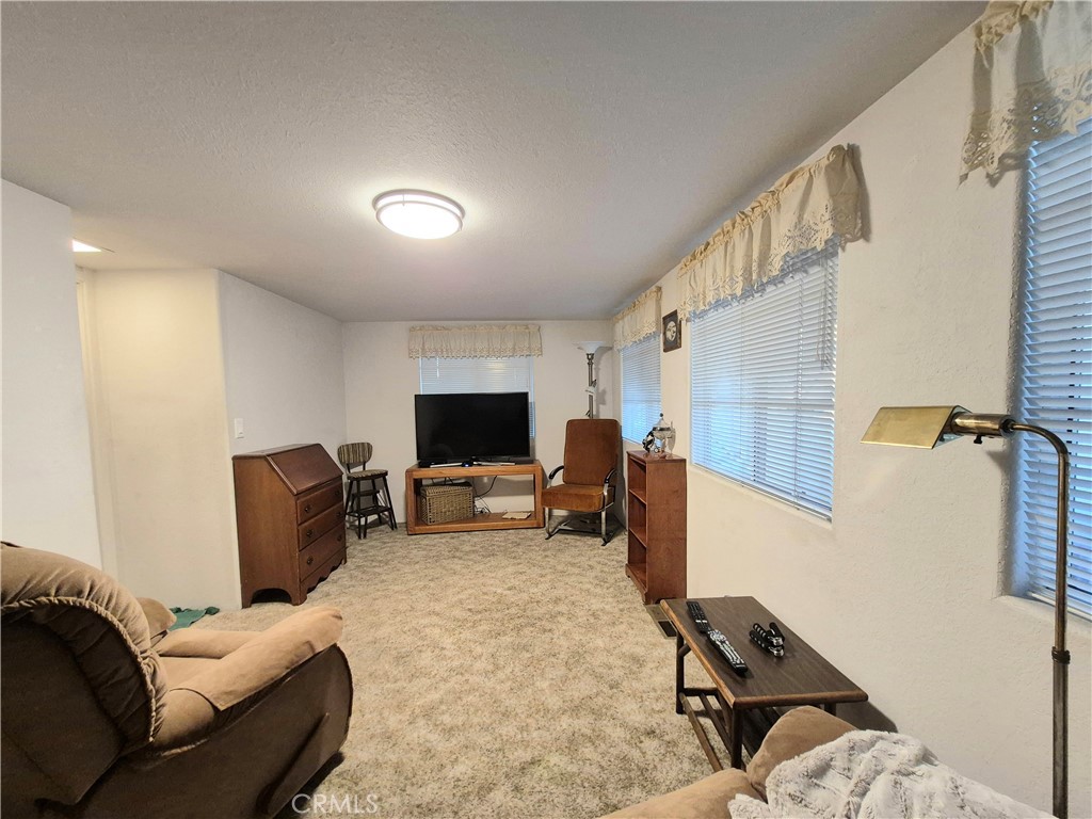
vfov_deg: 89.9
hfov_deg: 106.2
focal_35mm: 13
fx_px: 410
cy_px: 410
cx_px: 546
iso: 400
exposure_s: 1/60.2
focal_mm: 1.74
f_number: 2.2
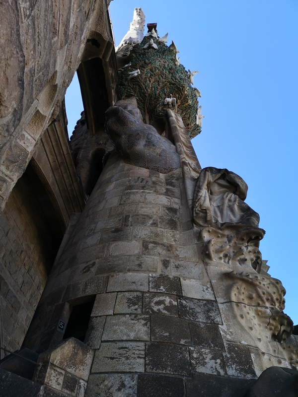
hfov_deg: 51.4
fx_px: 310
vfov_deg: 65.3
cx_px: 149
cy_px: 198
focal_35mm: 27
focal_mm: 3.95
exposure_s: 1/1112
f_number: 1.8
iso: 50
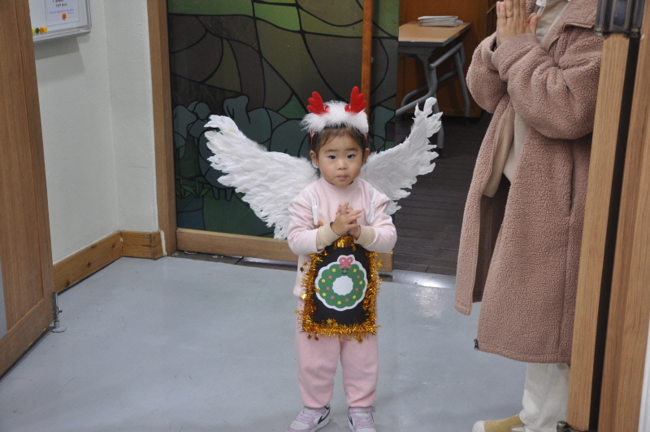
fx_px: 947
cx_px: 325
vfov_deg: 25.7
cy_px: 216
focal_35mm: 52
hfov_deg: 37.9
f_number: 4.5
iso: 500
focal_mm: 35
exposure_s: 1/15
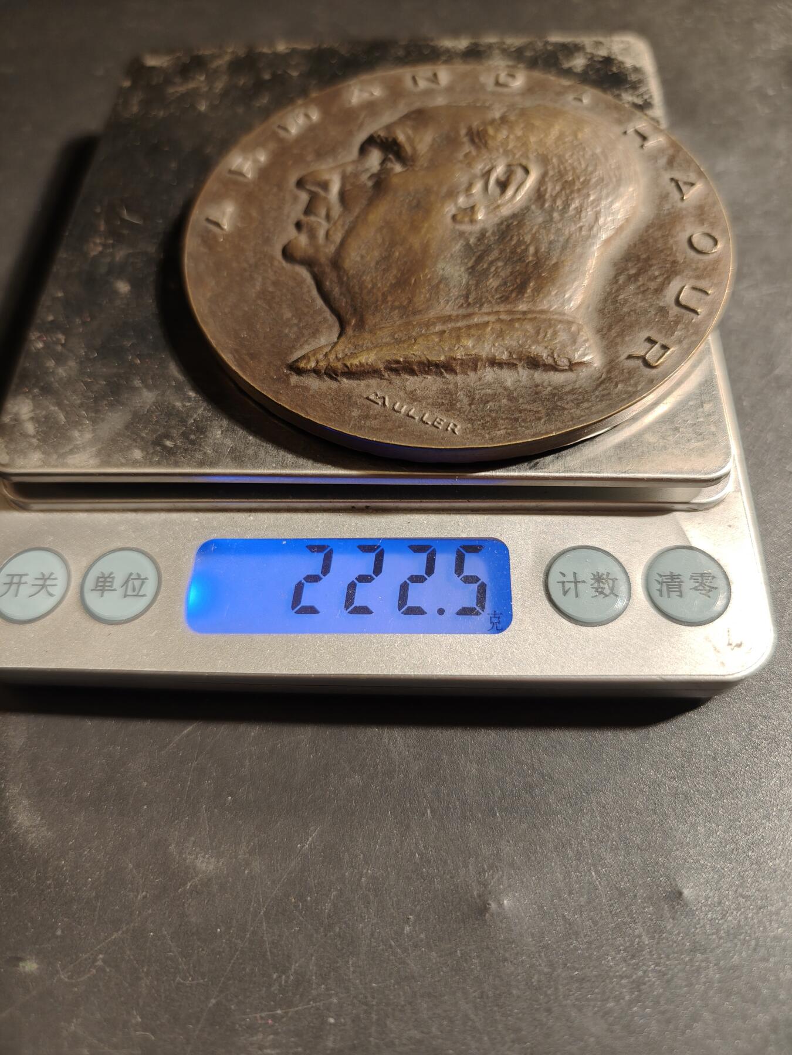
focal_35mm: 23
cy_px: 528
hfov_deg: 58.9
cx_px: 396
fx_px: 702
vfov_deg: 73.9
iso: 125
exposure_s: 1/100
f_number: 1.6
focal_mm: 6.06
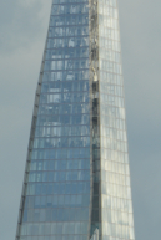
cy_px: 189
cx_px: 31
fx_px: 3271
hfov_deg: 2.8
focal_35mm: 489
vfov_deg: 4.2
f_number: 8
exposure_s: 1/250
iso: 100
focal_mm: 105
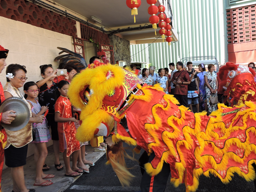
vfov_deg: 42.9
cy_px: 100
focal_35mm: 33
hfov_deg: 55.1
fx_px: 244
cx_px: 150
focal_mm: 4.3
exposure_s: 1/100
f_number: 3.3
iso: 100
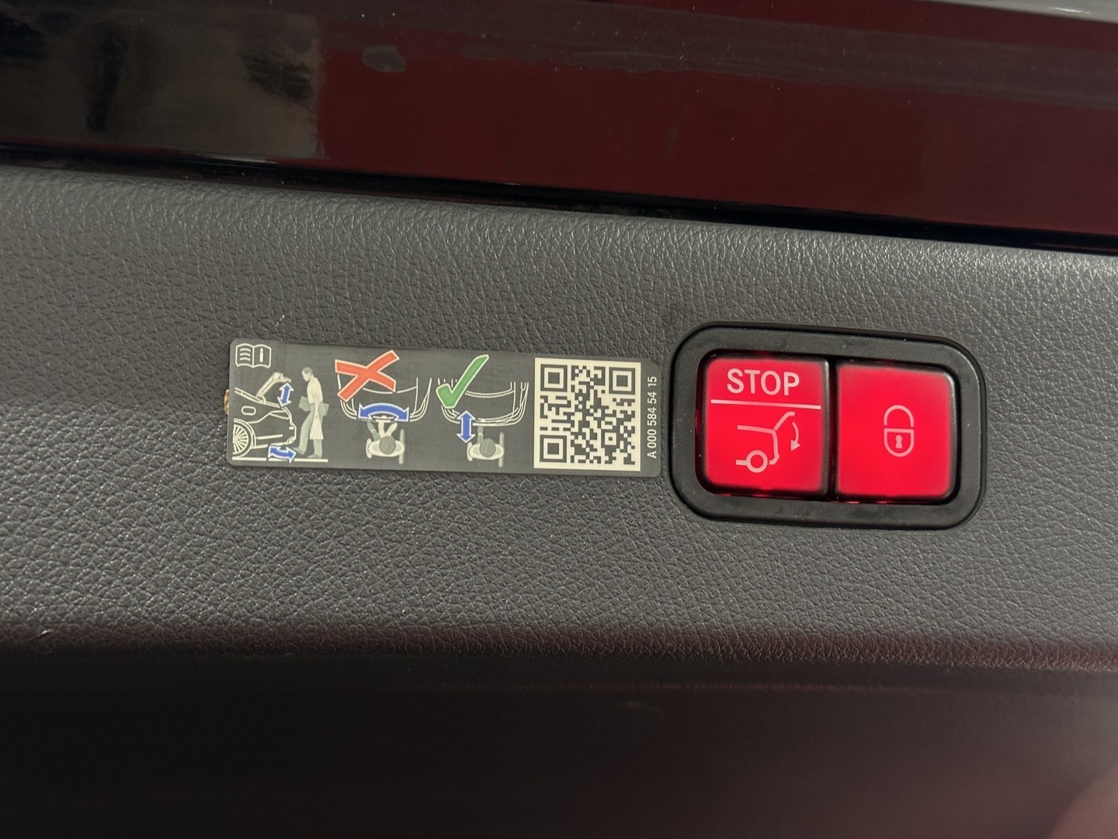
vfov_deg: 30.3
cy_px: 420
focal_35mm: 48
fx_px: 1550
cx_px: 559
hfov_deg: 39.7
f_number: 1.78
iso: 200
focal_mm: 6.86
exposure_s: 1/60
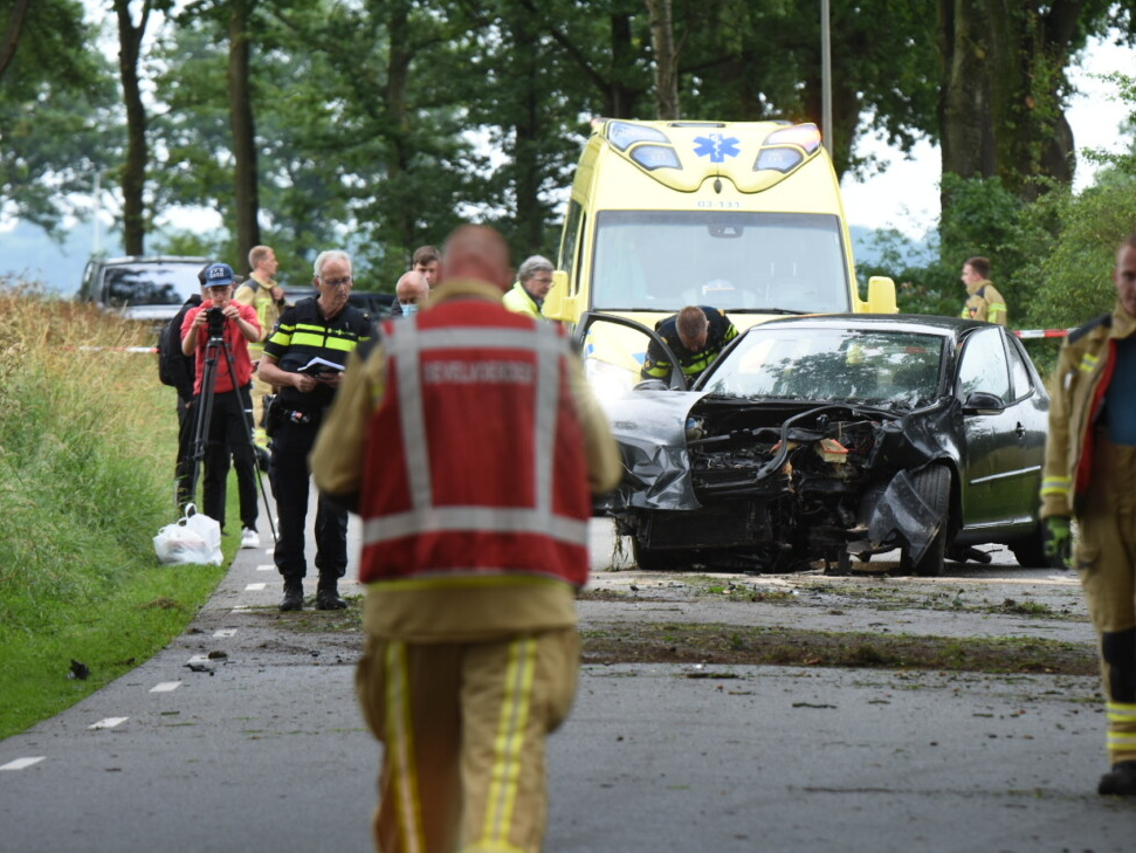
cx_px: 746
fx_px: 12475
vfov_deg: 3.9
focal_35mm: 380
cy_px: 450
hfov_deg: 5.2
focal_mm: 200
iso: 200
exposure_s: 1/40
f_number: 4.5
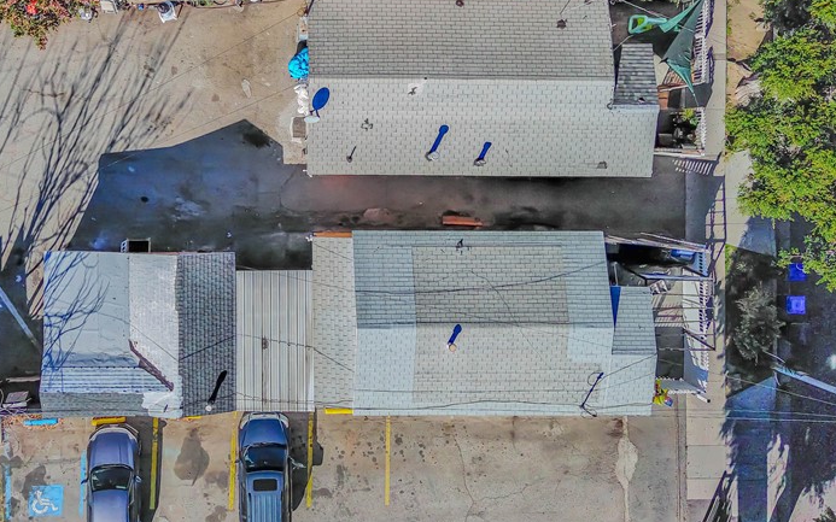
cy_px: 160
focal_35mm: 36
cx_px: 300
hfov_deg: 53.3
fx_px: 820
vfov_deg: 34.9
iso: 108
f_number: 1.9
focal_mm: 6.67
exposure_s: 1/5000
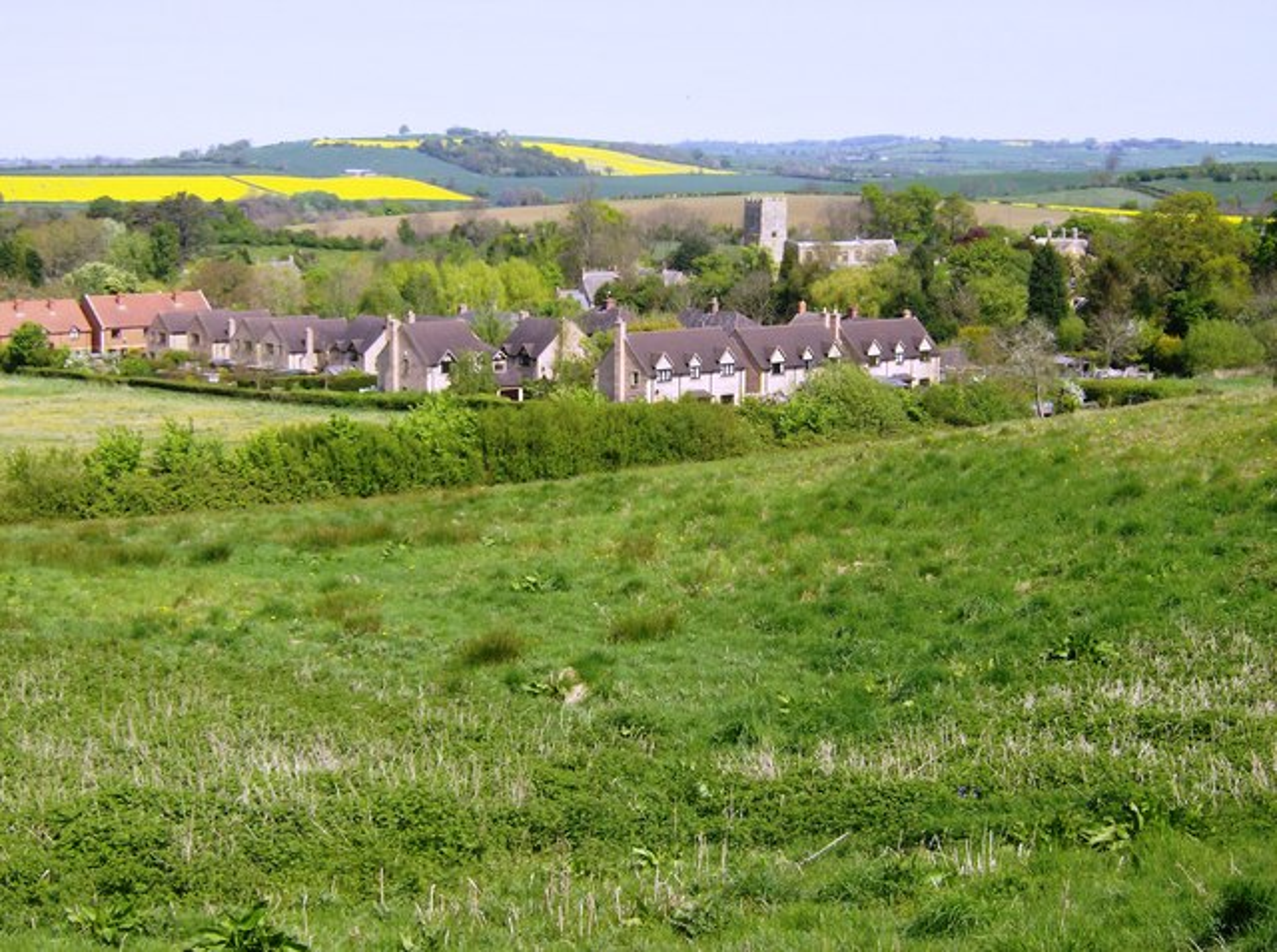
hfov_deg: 34.4
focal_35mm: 56
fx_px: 2061
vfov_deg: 26.0
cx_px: 638
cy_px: 476
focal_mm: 9.3
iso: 100
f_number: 5.6
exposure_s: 1/401
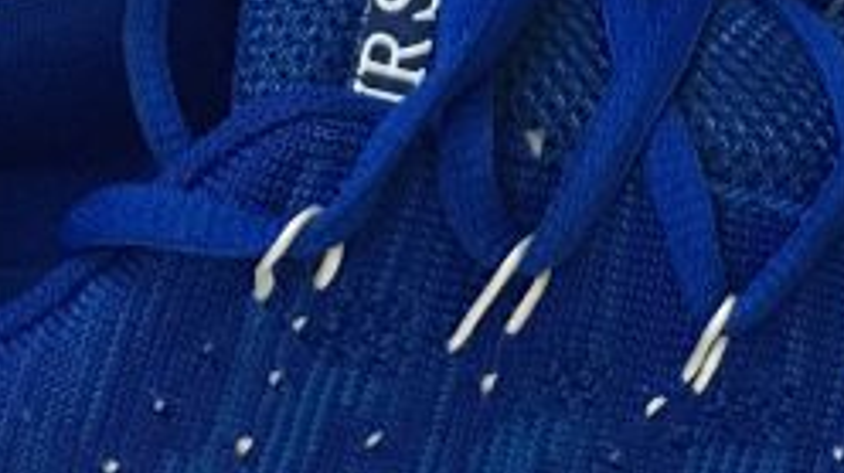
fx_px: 2281
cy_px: -27
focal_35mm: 102
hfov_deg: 20.8
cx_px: 616
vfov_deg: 11.7
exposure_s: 1/8
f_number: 2.2
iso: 160
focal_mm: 4.15
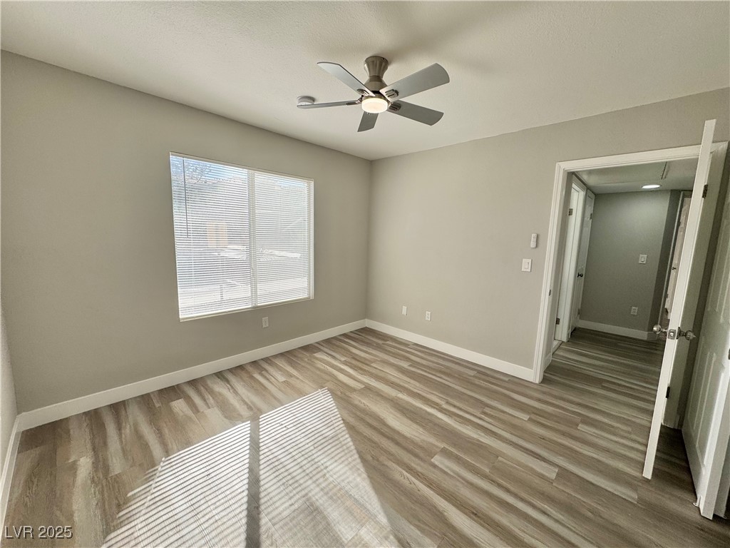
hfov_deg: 102.1
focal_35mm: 14
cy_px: 274
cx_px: 365
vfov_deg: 85.7
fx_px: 295
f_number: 2.2
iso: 40
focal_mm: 2.22
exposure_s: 1/591
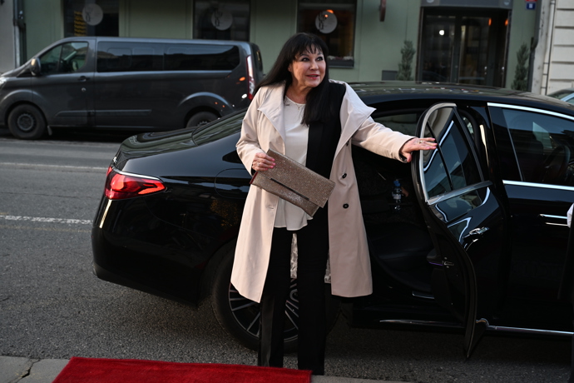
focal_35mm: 43
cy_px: 192
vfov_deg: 31.2
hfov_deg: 45.4
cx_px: 287
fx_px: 686
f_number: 5
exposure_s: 1/200
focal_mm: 43
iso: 800
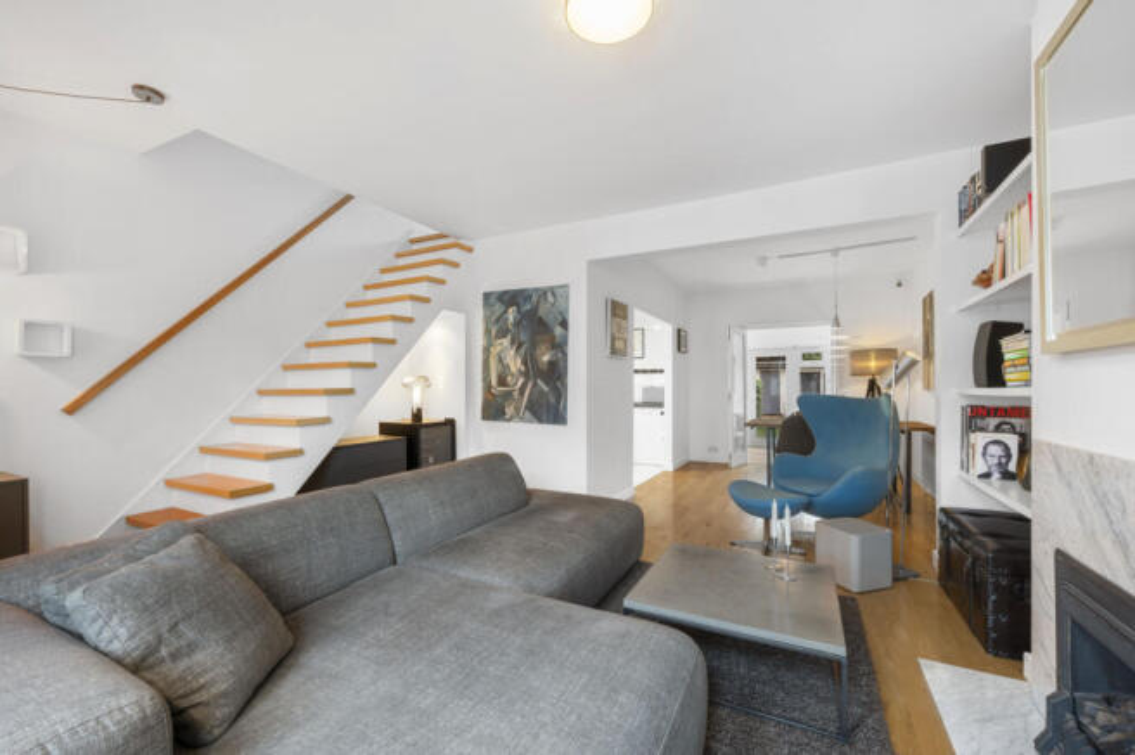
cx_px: 568
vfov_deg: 81.1
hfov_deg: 104.3
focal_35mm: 14
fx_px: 441
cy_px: 378
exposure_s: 5
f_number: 16
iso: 200
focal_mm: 14
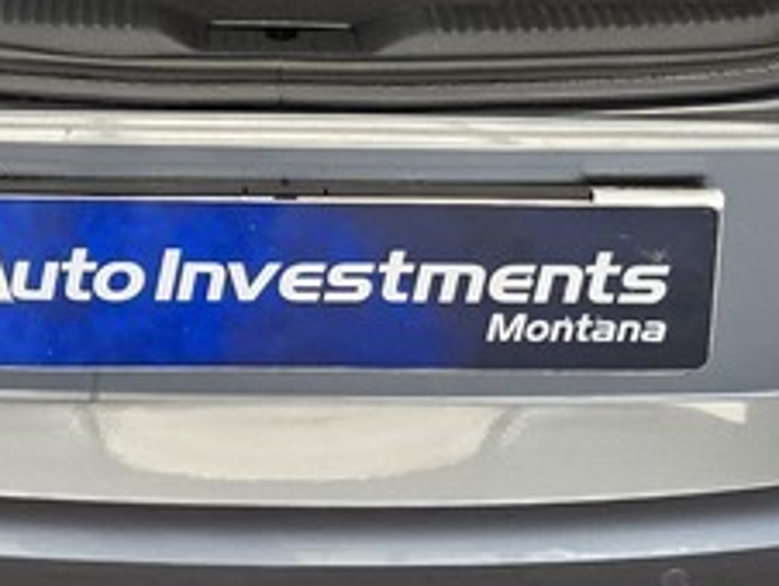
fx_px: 2343
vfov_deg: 13.0
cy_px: -445
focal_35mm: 104
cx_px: 207
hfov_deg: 18.8
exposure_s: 1/180
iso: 200
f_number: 1.7
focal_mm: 6.25
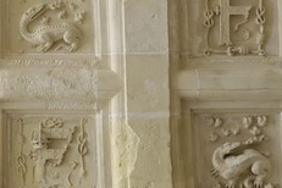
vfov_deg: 22.6
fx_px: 470
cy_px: 88
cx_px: 67
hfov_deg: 32.7
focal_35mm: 60
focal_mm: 22
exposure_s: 1/2
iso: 100
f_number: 6.3
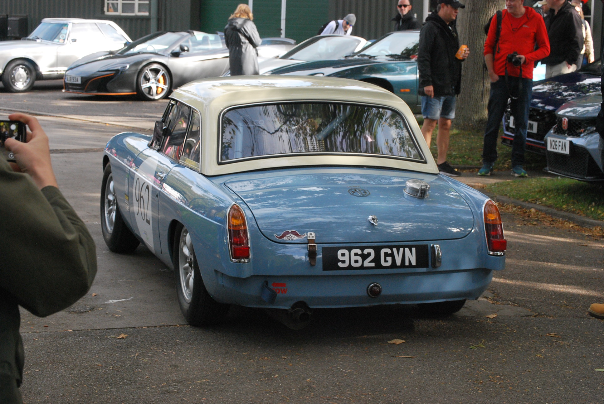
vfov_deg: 16.6
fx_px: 1386
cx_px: 302
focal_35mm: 82
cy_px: 202
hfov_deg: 24.6
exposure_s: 1/320
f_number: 9
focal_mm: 55
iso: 800
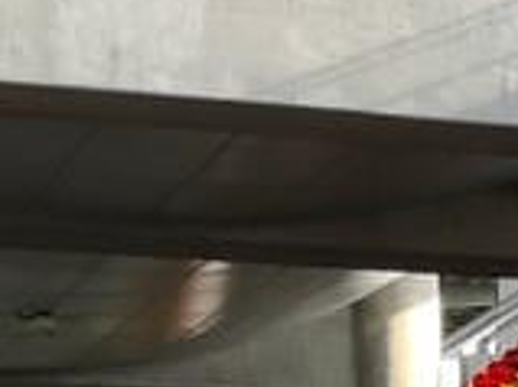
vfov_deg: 7.0
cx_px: 1639
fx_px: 3050
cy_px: 816
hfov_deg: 8.1
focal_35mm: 204
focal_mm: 3.95
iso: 50
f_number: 1.6
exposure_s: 1/419
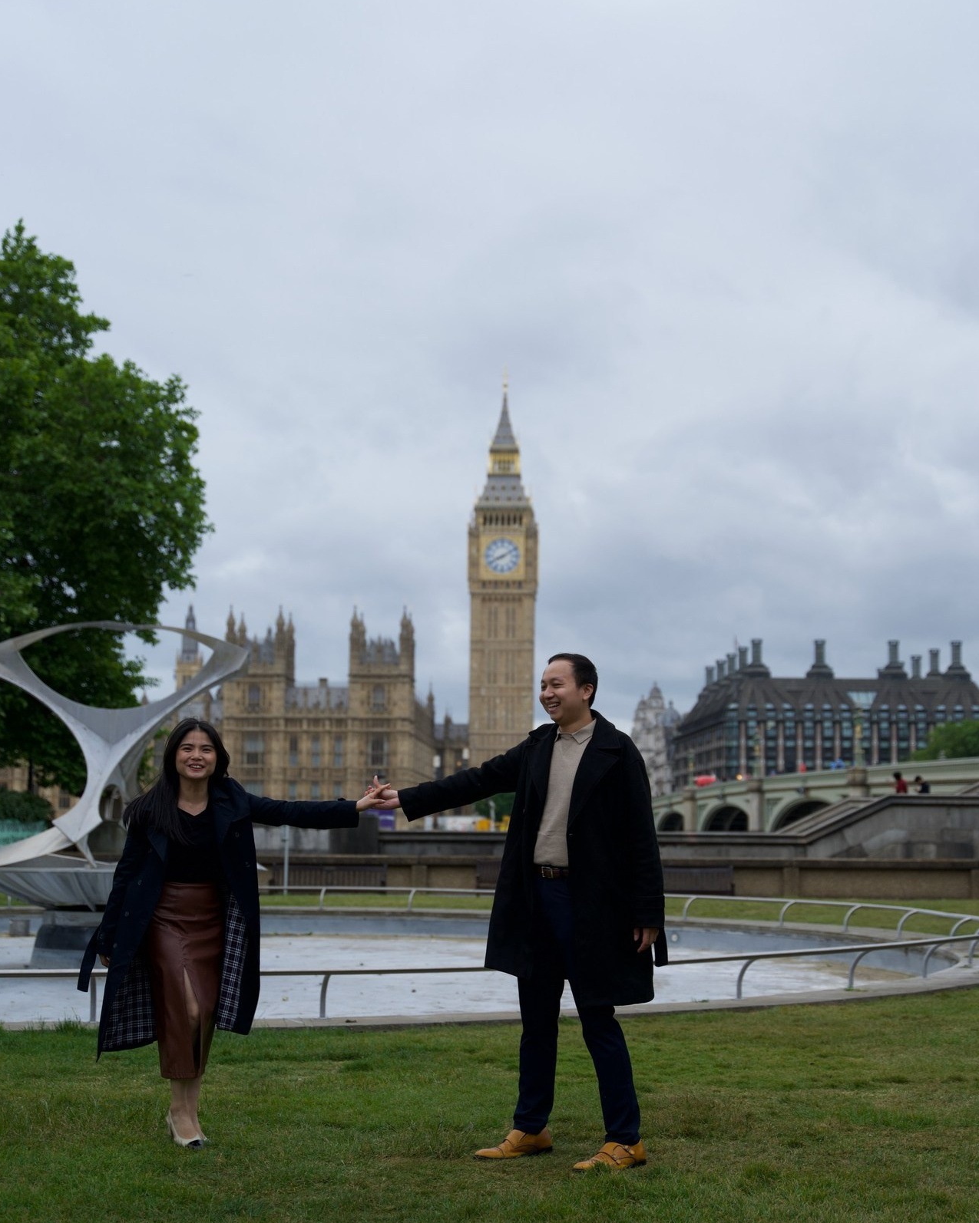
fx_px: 1884
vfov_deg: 36.0
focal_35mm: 52
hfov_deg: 29.1
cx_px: 489
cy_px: 668
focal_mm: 46
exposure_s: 1/200
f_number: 2.8
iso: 250
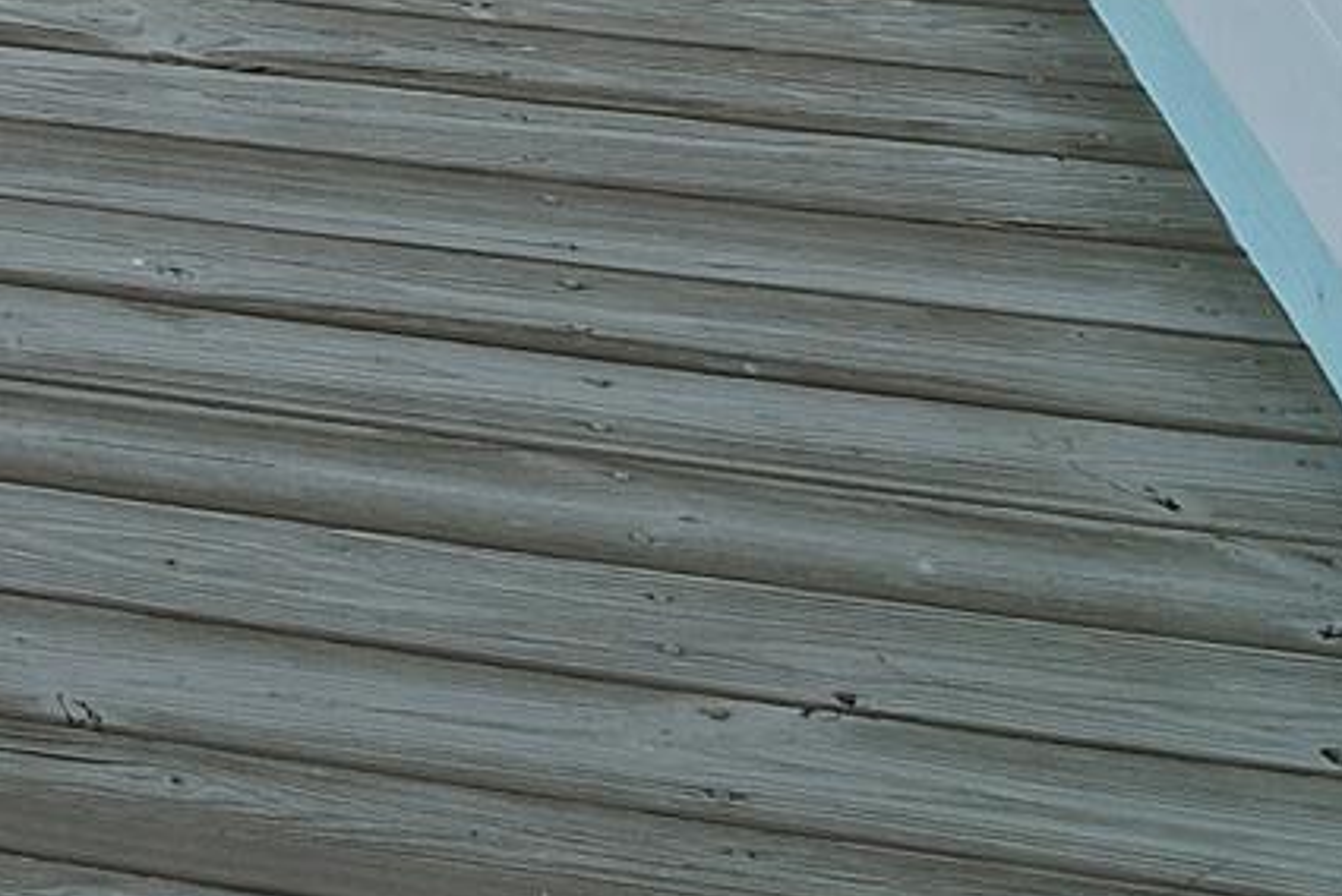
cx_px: -2037
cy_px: -1726
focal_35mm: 134
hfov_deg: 11.9
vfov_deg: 8.6
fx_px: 4998
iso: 100
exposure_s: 1/125
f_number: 5.6
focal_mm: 13
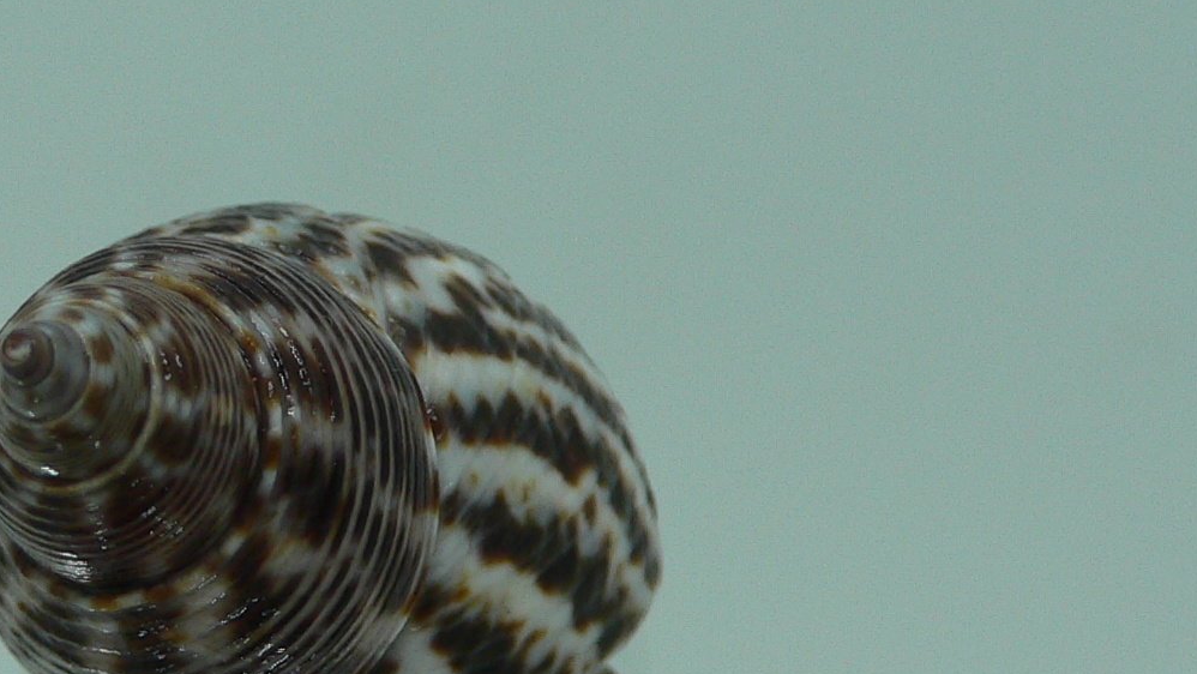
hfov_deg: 27.0
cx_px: 242
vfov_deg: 15.6
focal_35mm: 77
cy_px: 530
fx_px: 2445
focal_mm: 4.6
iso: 80
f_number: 2.8
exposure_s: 1/60
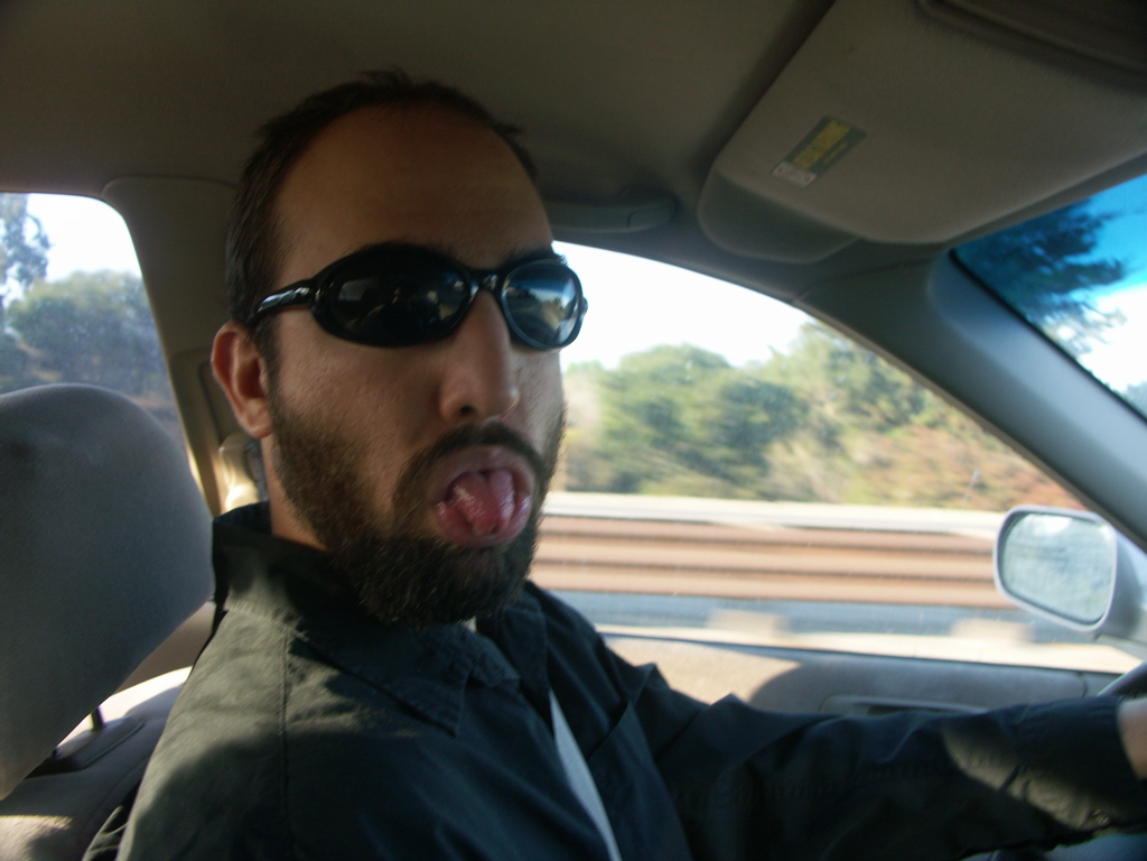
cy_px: 430
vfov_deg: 48.2
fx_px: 961
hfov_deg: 61.7
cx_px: 574
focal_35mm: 29
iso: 64
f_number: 2.8
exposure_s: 1/60
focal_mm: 7.49
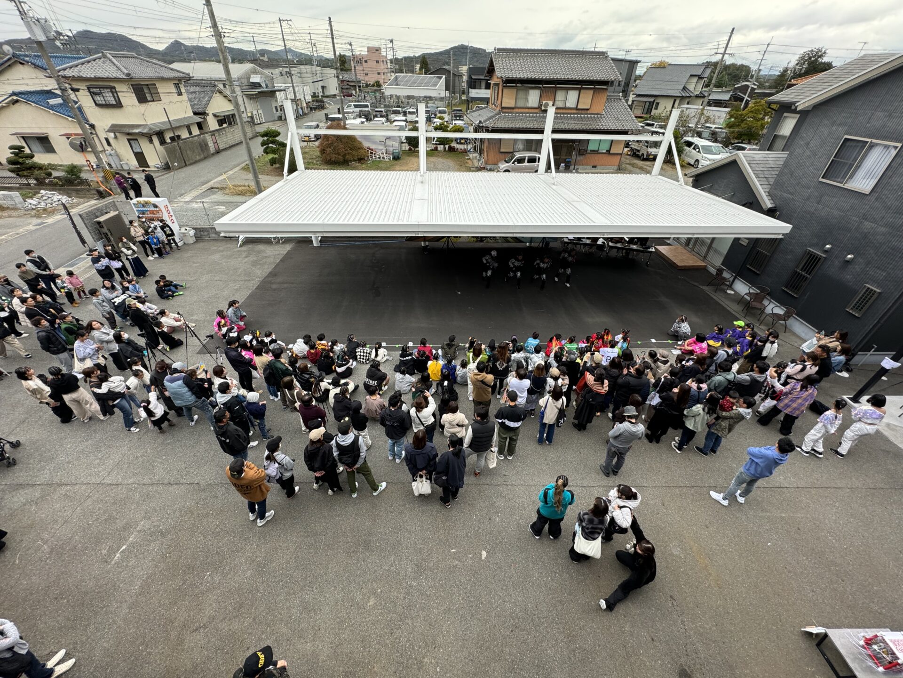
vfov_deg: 85.7
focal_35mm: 14
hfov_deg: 102.1
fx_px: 365
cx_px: 452
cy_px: 339
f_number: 2.2
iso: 40
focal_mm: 2.22
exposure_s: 1/140
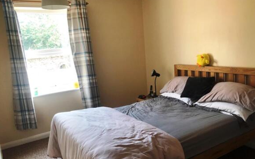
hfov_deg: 62.9
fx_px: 208
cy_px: 84
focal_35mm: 30
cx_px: 128
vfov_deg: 41.8
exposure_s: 1/30
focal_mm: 4
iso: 32
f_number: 1.8
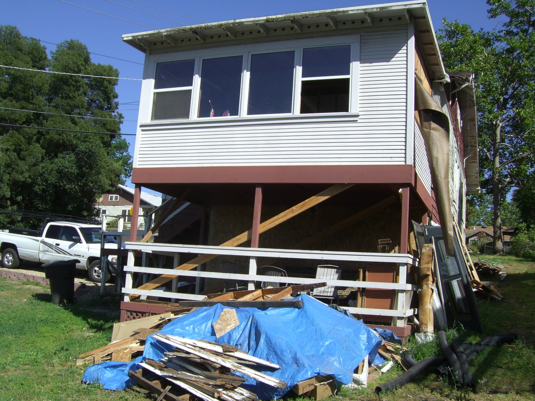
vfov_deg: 37.7
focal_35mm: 38
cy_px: 200
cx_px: 268
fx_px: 587
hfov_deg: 49.0
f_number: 4.3
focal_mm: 6.2
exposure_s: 1/640
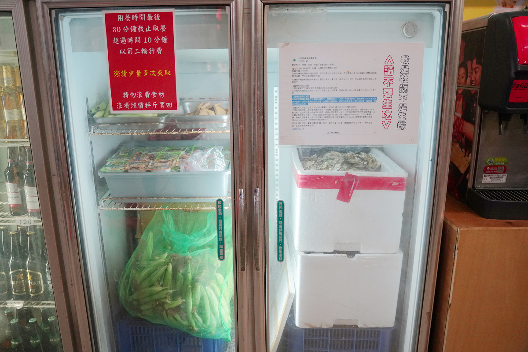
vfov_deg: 46.4
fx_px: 411
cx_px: 264
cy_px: 176
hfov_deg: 65.5
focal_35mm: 28
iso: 2500
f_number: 2.8
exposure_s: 1/160
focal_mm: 28
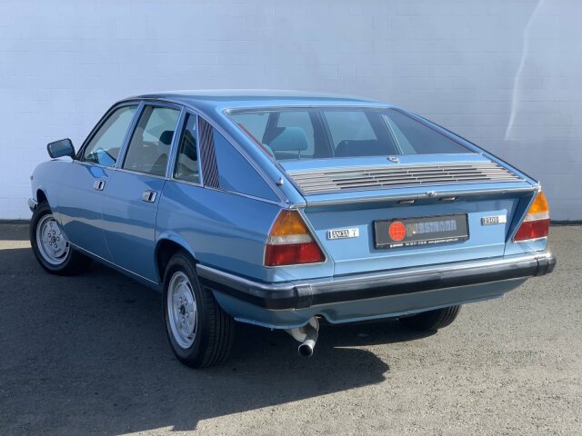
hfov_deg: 36.8
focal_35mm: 52
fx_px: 874
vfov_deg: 28.0
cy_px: 218
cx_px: 291
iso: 16
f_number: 2.4
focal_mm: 6
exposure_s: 1/428
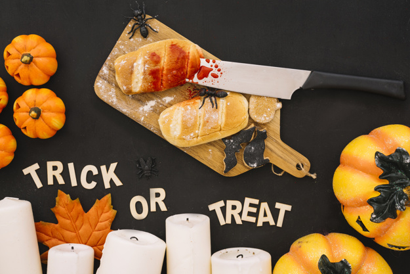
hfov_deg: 35.6
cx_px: 205
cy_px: 137
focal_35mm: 56
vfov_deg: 24.2
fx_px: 638
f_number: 9
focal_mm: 56
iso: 400
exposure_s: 1/8
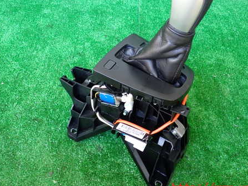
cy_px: 72
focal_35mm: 40
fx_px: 287
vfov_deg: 35.8
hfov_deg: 46.8
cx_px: 131
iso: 200
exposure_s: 1/40
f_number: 2.3
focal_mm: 5.4
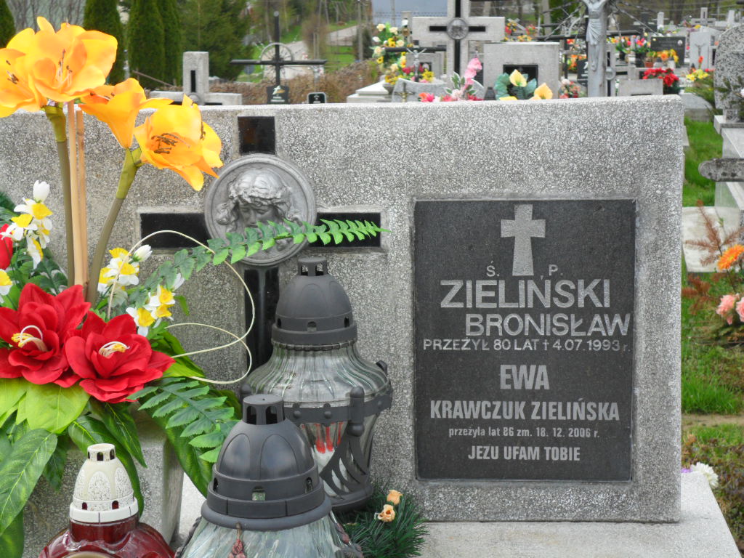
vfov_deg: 19.9
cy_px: 279
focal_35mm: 74
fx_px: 1590
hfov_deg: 26.3
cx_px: 372
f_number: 3.9
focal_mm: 13.2
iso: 100
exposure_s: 1/250
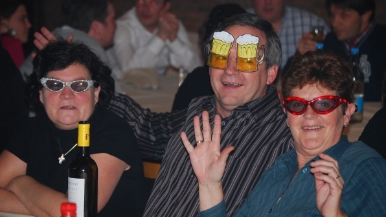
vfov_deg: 9.0
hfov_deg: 16.0
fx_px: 1377
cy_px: 120
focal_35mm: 135
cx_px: 192
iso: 250
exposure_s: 1/60
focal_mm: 85
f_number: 4.8
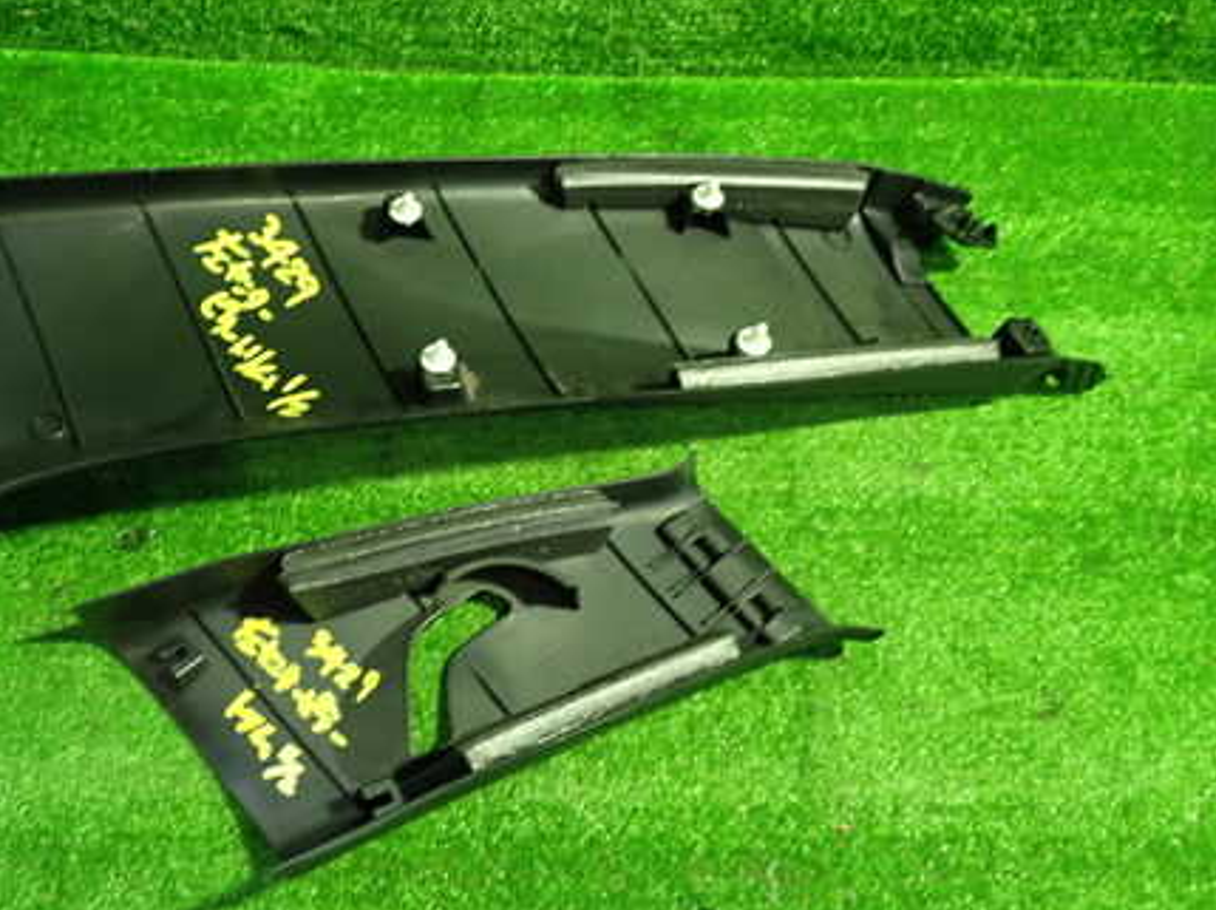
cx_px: 391
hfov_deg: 44.1
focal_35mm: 42
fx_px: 1474
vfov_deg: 34.2
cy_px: 352
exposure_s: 1/30
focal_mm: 5.4
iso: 500
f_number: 2.3
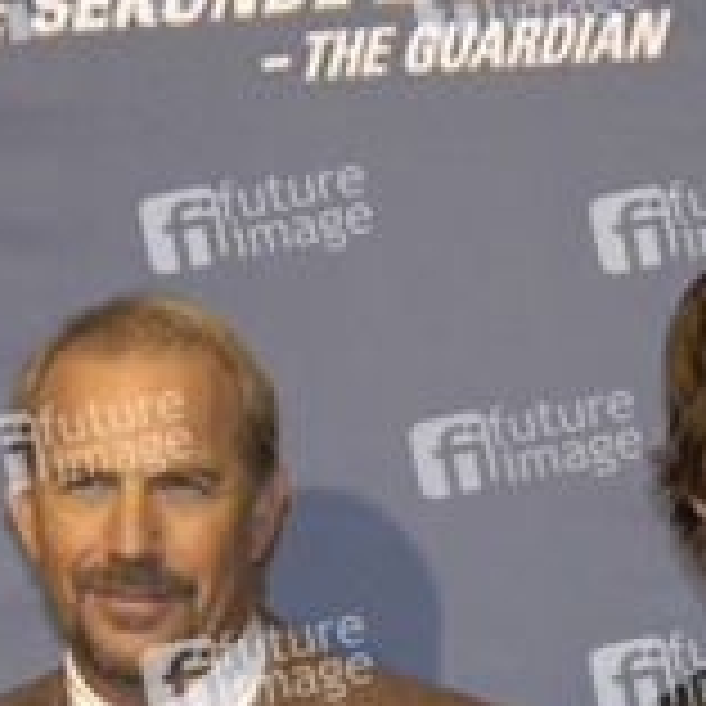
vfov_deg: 7.3
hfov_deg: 7.3
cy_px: 558
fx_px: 5497
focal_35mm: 238
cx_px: 137
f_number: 5.6
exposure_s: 1/100
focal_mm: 65
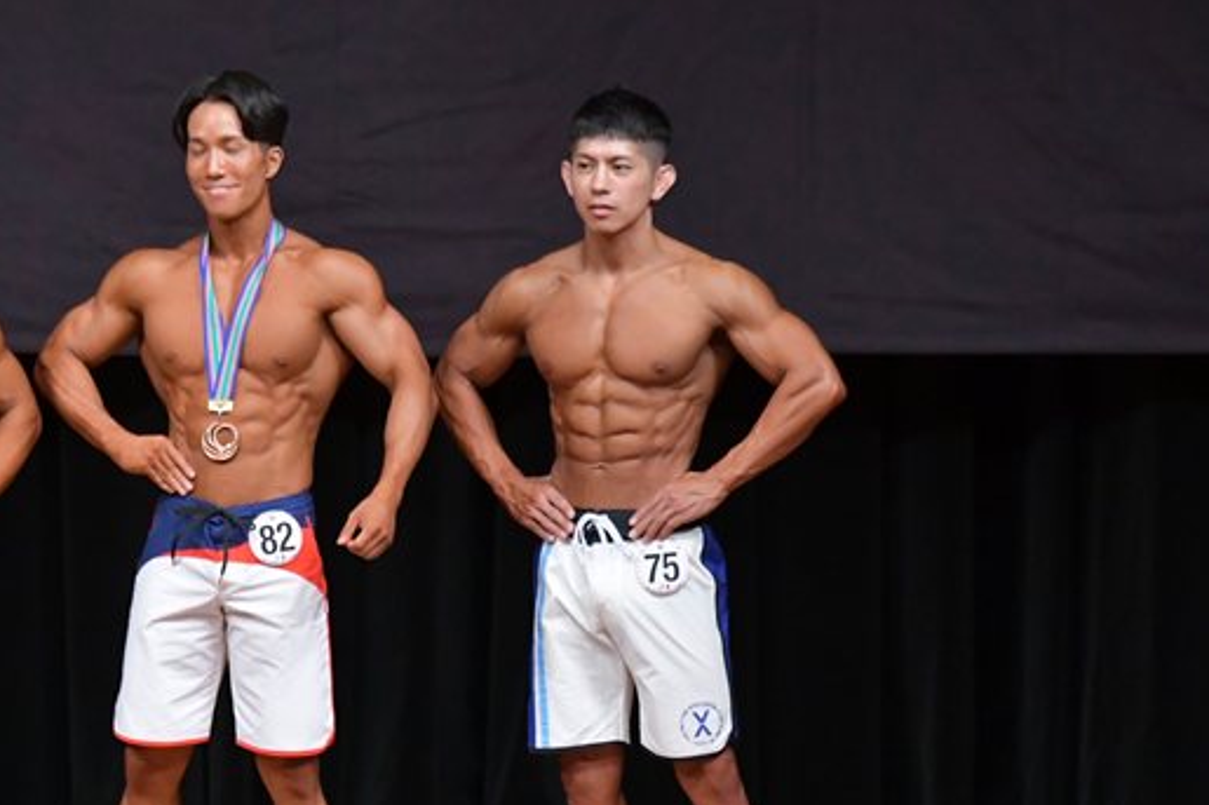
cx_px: 494
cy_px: 561
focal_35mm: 406
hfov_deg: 5.1
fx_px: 13630
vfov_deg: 3.4
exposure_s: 1/400
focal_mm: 180
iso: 4000
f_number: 5.6
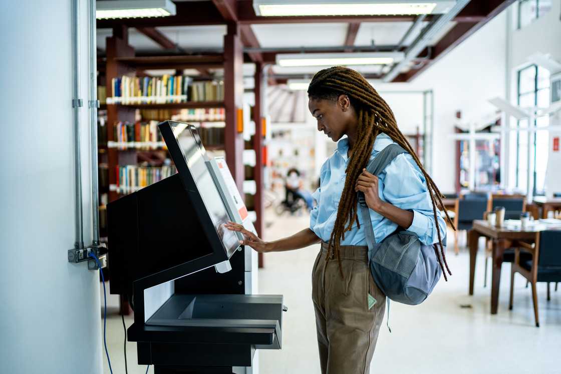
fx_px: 545
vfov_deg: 37.9
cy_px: 187
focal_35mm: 35
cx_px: 280
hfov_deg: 54.4
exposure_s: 1/500
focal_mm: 35
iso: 500
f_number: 1.4
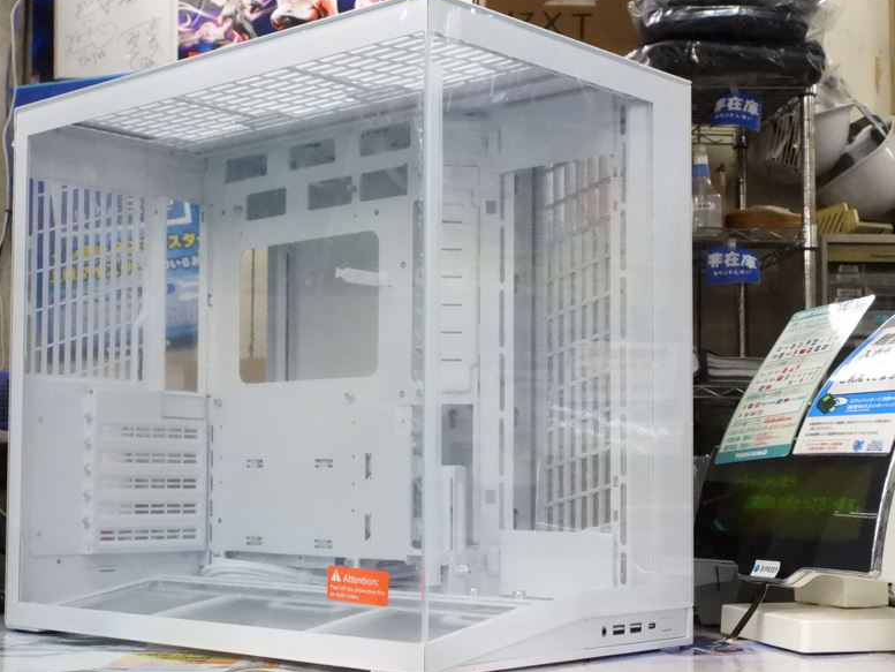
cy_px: 398
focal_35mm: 58
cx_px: 416
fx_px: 1500
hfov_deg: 33.2
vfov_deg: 25.2
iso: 1600
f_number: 4.5
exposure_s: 1/125
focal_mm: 7.9
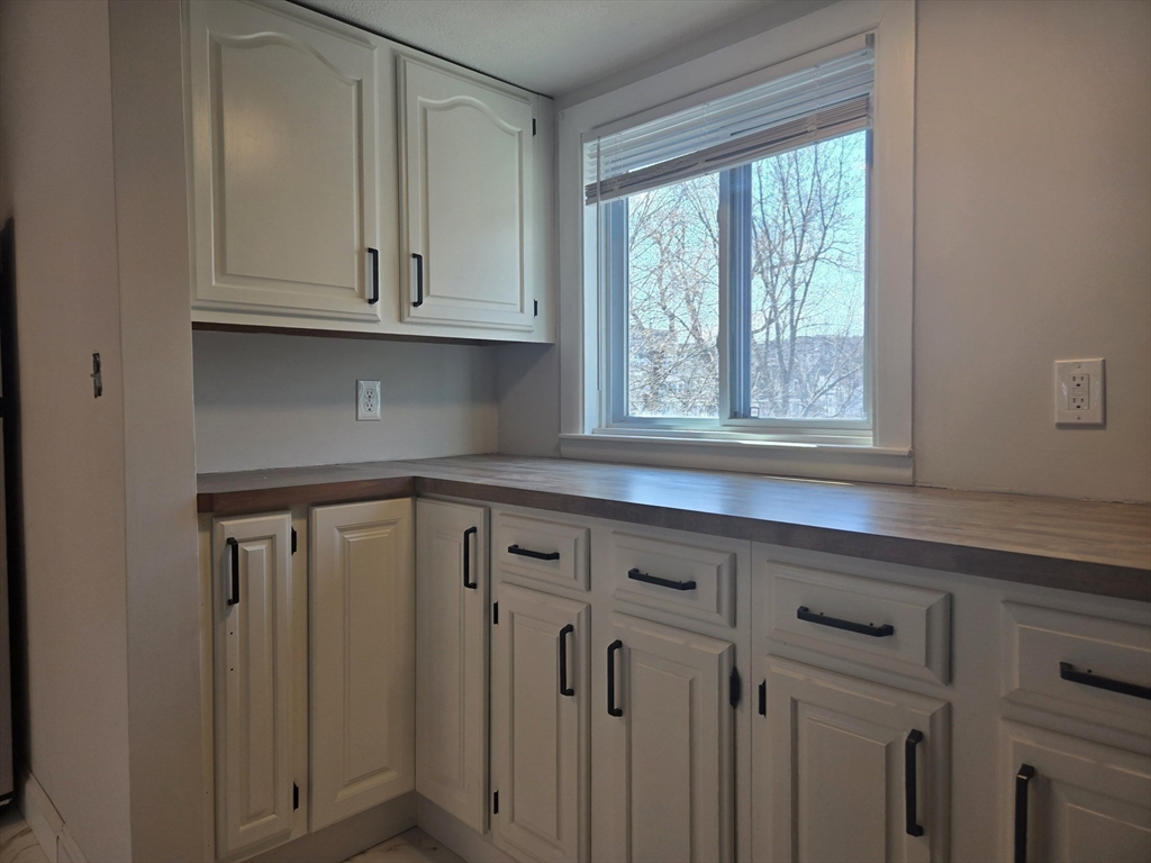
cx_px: 576
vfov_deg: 58.9
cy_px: 432
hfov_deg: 73.9
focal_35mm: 23
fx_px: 765
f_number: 1.8
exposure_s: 1/159
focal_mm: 5.4
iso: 25
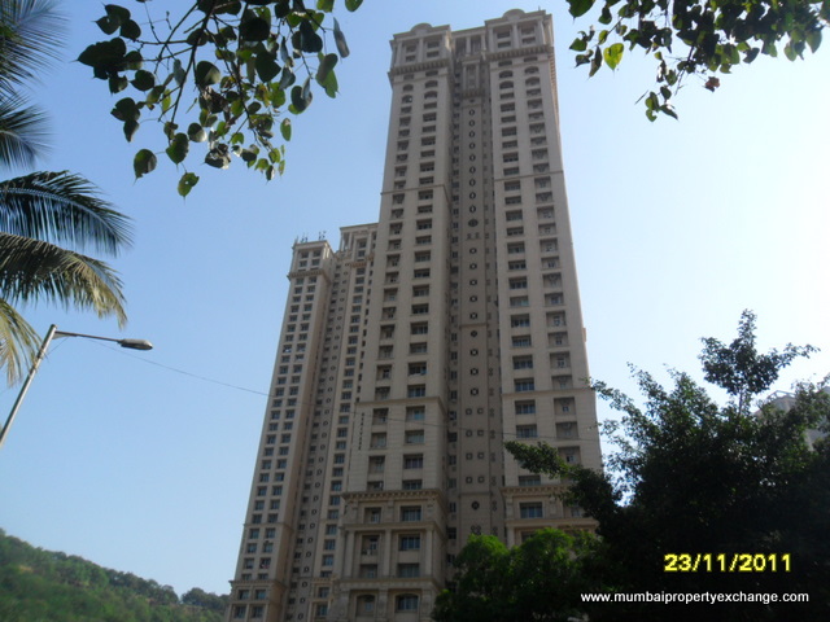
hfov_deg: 65.3
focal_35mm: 27
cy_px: 311
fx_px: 647
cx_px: 415
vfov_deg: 51.4
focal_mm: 4.9
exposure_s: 1/1000
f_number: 3.5
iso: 100
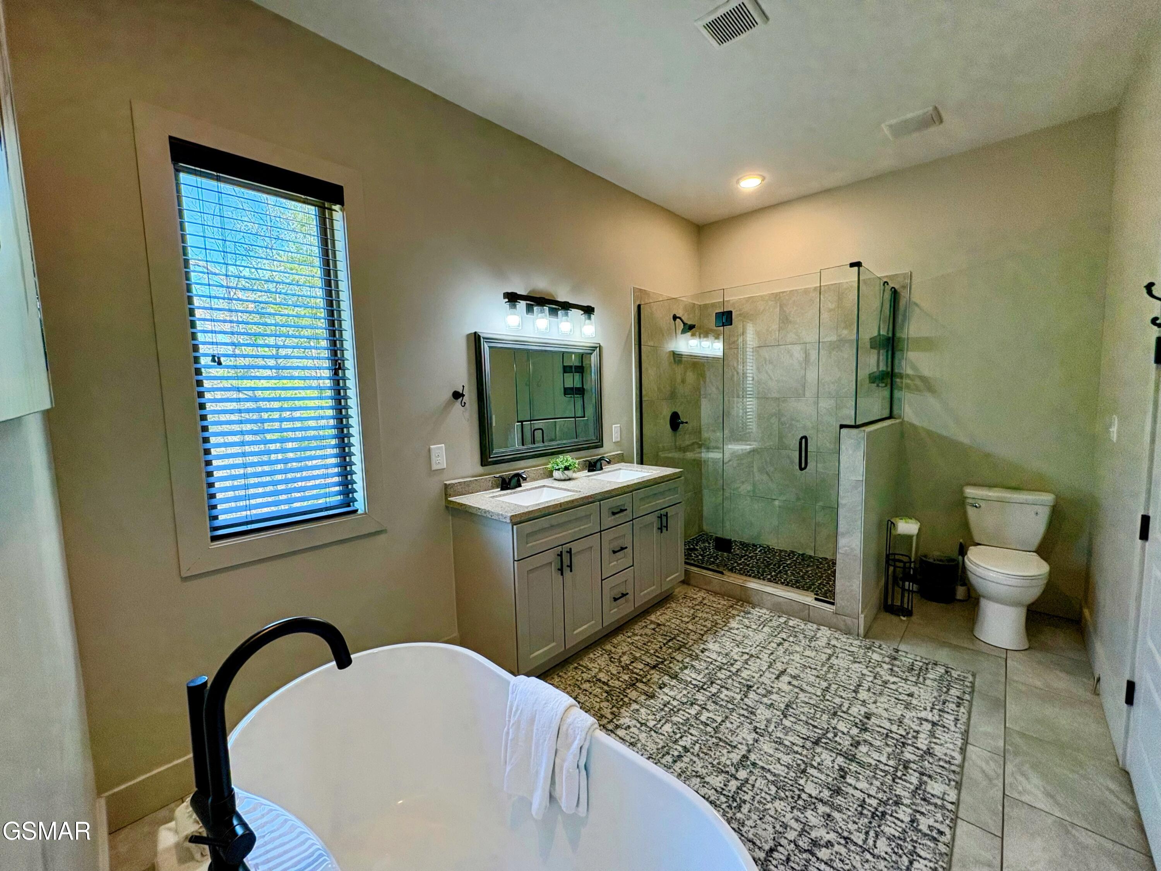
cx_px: 580
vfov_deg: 85.7
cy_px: 436
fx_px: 470
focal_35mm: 14
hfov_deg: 102.1
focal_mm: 2.22
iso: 200
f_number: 2.2
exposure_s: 1/120
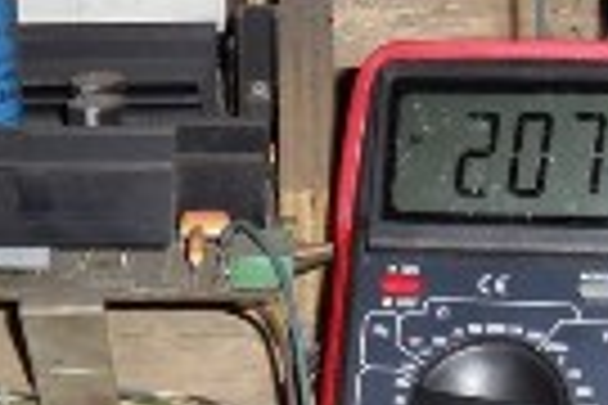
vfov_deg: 11.7
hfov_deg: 17.4
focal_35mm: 117
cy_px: 176
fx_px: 1976
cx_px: 171
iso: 200
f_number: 3.6
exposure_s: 1/45
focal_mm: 6
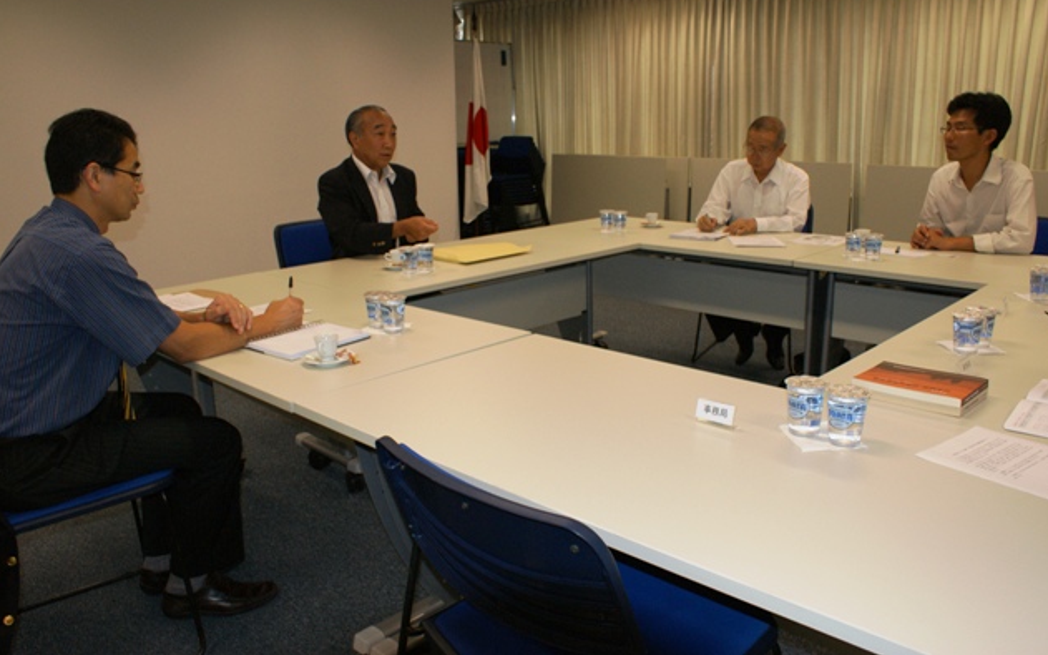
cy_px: 303
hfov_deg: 61.2
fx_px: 885
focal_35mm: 31
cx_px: 528
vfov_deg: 40.5
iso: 400
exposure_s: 1/80
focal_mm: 20
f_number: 5.6
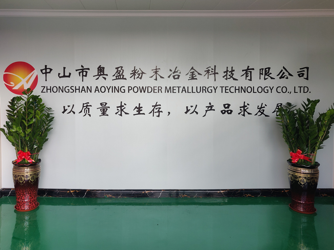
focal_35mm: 25
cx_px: 167
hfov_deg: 69.4
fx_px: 241
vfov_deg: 54.8
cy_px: 125
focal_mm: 4.25
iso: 100
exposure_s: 1/109
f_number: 1.7
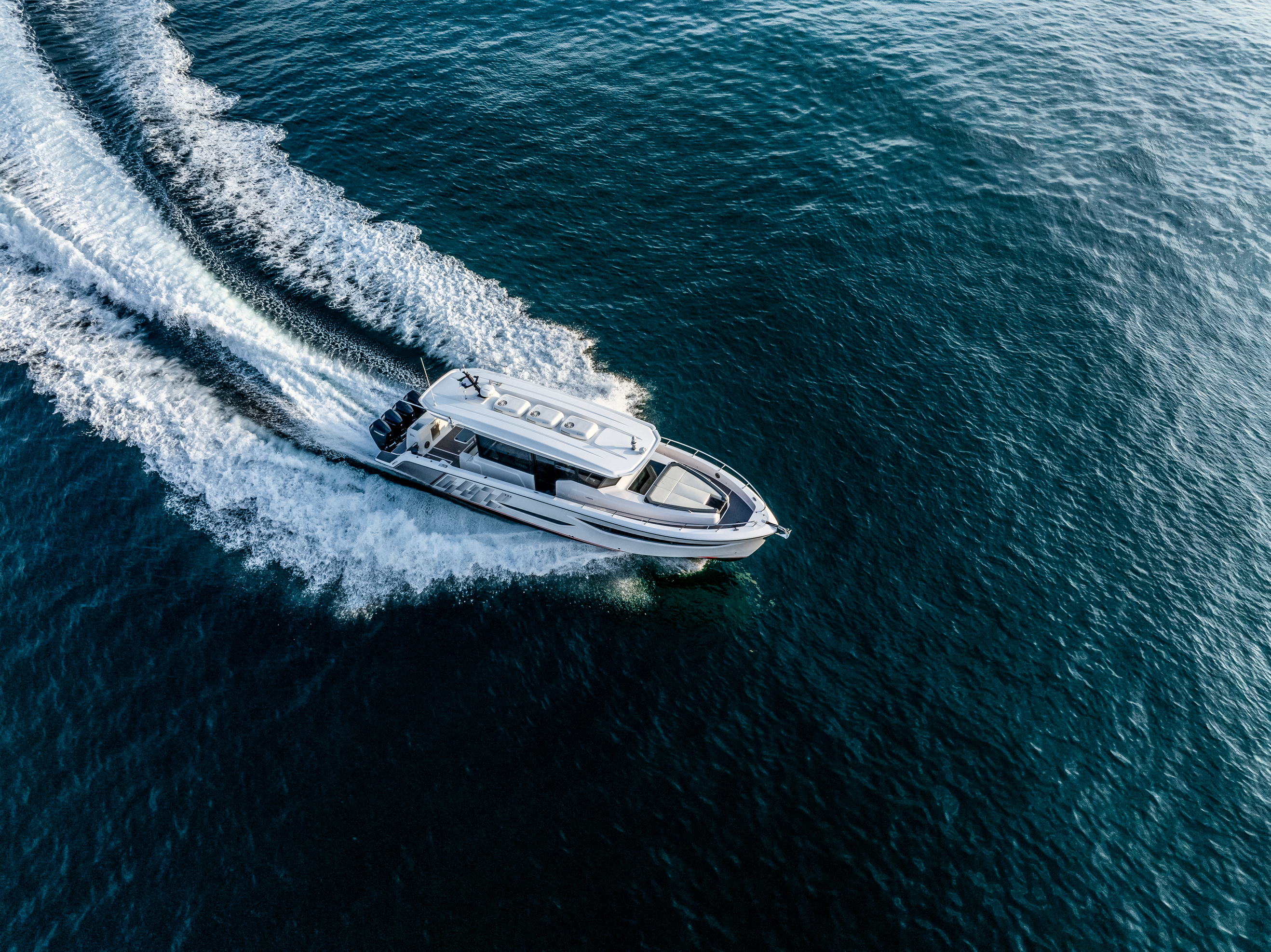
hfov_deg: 71.6
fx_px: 881
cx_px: 636
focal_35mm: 24
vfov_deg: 56.8
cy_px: 476
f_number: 6.3
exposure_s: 1/500
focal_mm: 12.29
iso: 100
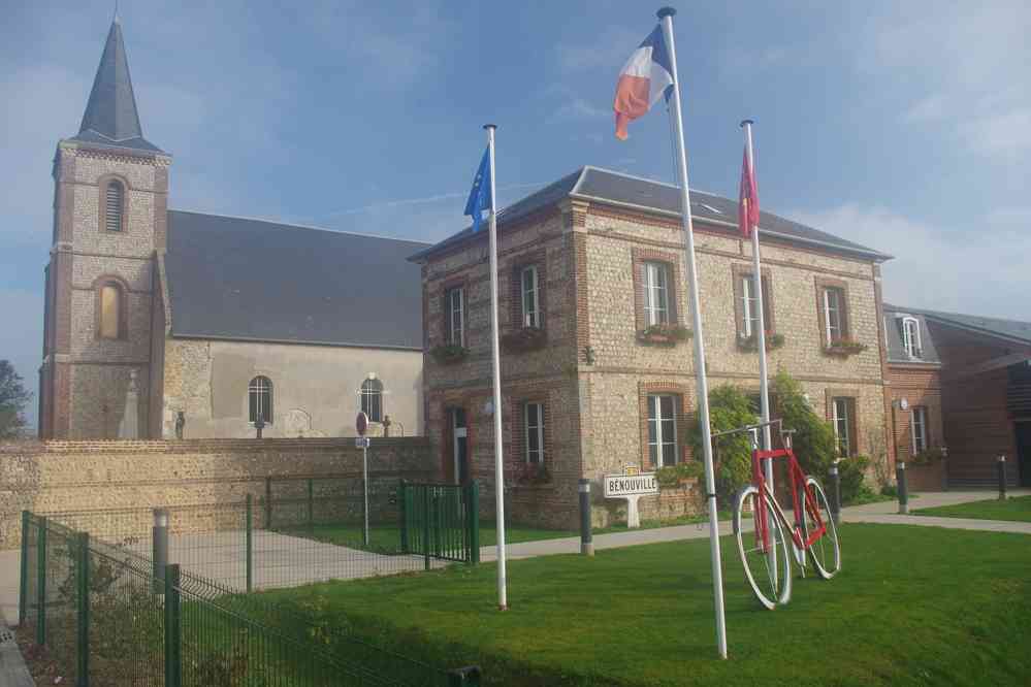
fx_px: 859
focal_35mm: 30
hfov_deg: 61.9
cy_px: 344
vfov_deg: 43.6
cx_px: 516
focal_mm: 20
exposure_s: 1/60
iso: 200
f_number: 11
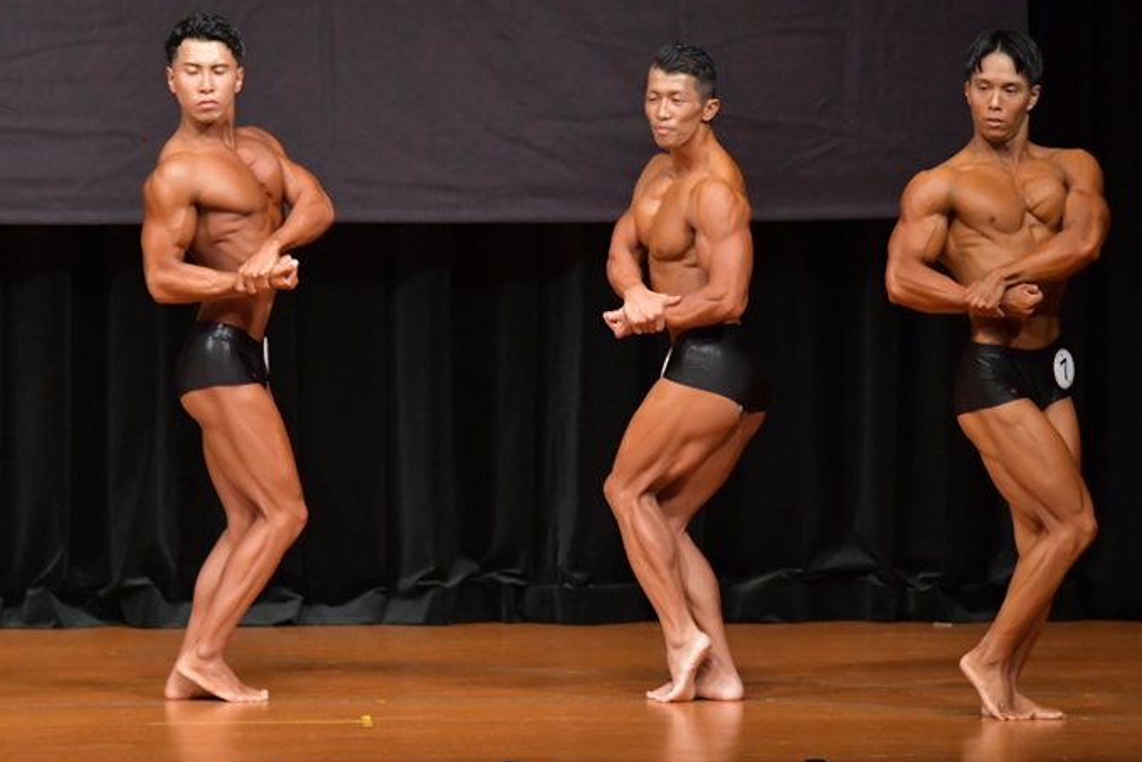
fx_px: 9772
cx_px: 627
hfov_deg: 6.7
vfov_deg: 4.5
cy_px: 404
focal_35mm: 308
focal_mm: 180
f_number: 5.6
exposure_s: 1/400
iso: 6400
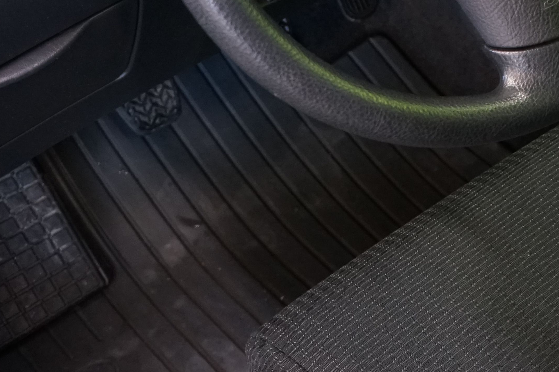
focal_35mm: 84
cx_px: 725
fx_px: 1304
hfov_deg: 21.8
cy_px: -42
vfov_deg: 15.8
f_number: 5.6
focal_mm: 30
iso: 2500
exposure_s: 1/20
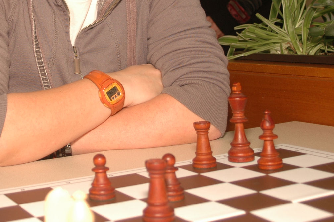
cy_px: 26
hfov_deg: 27.4
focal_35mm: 73
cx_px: 90
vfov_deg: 18.4
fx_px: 677
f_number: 4
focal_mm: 24
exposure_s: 1/60
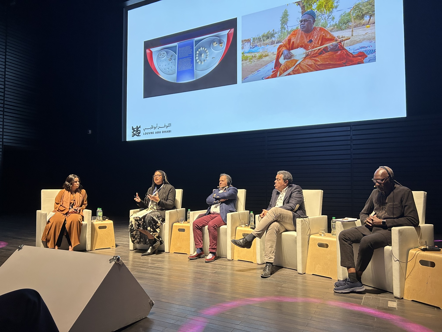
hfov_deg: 67.3
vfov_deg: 53.1
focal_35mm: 26
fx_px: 332
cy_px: 166
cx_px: 221
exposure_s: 1/60
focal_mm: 5.7
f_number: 1.5
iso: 160
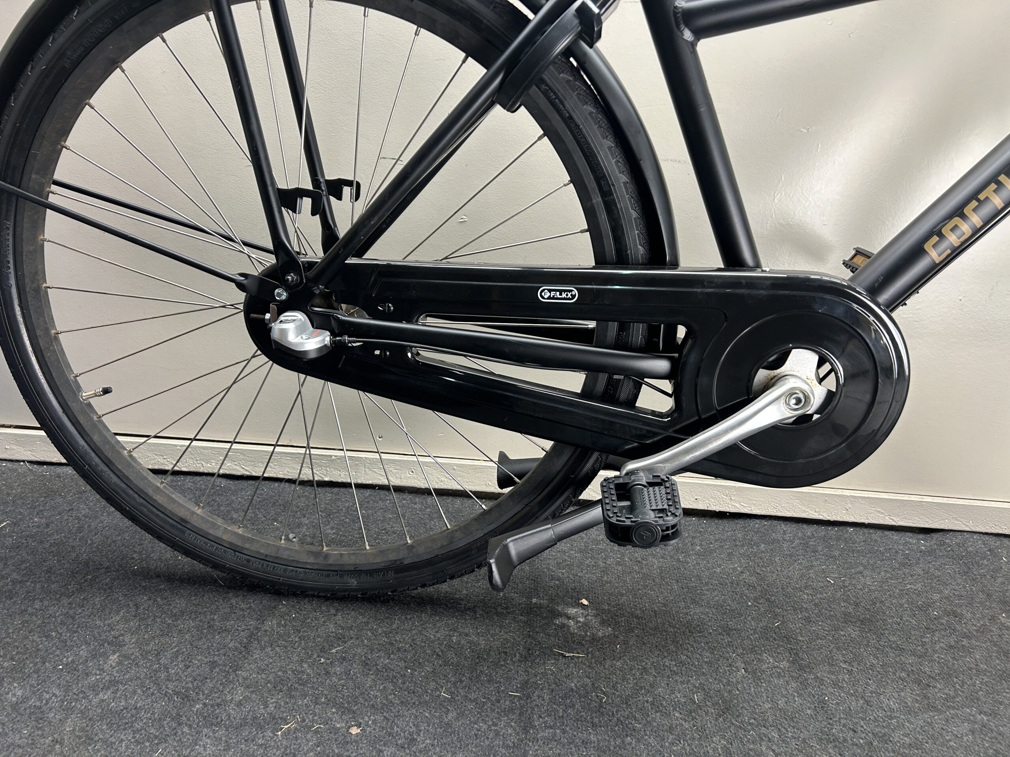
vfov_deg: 53.1
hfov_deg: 67.3
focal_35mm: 26
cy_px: 378
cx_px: 505
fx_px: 759
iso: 100
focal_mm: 5.7
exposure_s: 1/100
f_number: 1.5
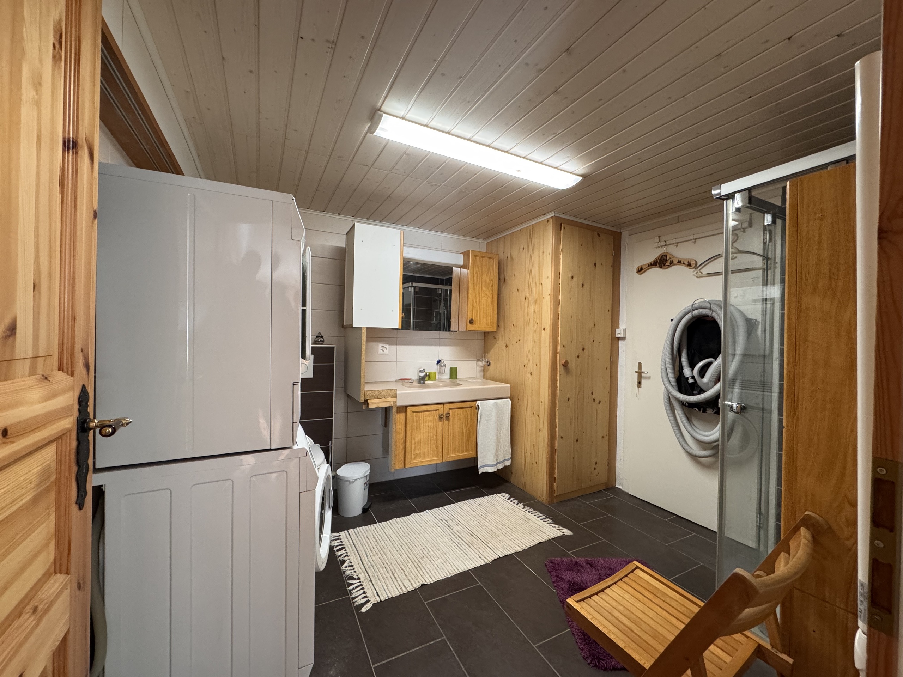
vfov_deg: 85.7
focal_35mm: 14
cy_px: 338
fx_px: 365
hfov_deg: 102.1
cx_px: 452
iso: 320
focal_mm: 2.22
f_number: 2.2
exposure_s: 1/50
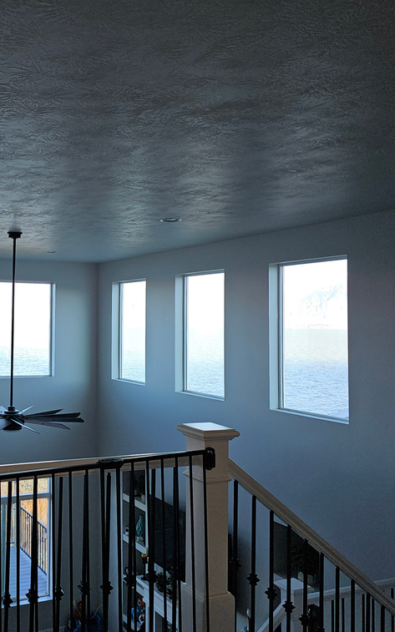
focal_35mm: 33
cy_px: 312
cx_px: 3
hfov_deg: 34.9
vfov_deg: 58.1
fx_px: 569
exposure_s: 1/120
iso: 20
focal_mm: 6.3
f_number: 1.7
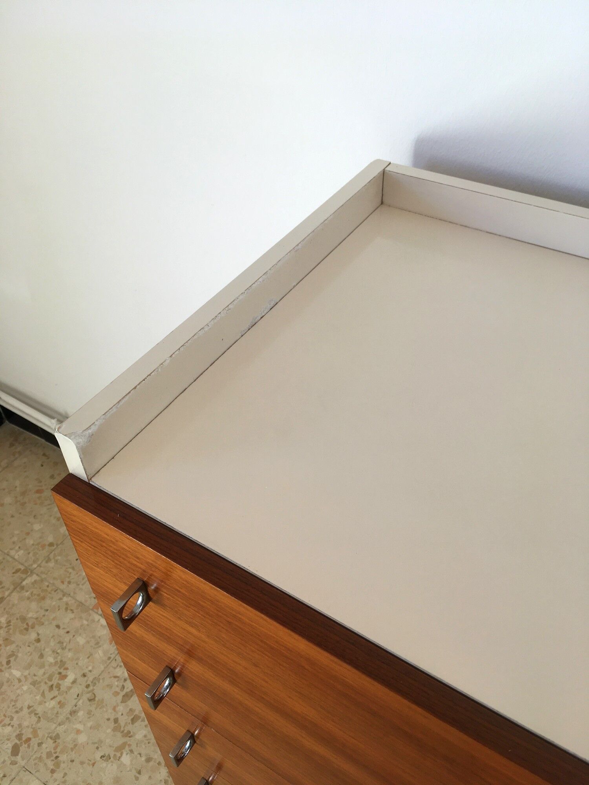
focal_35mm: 29
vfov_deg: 61.7
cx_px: 294
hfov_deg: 48.2
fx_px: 658
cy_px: 392
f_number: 2.2
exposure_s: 1/50
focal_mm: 4.15
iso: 25
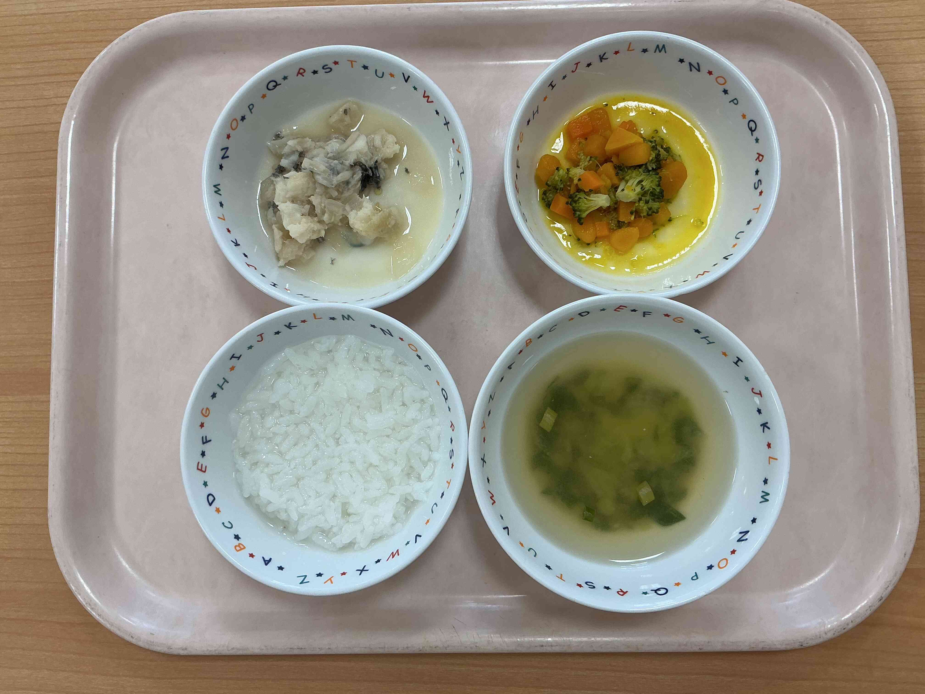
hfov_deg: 61.7
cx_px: 462
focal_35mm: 29
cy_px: 347
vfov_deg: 48.2
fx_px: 775
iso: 32
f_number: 1.8
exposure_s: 1/120
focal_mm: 3
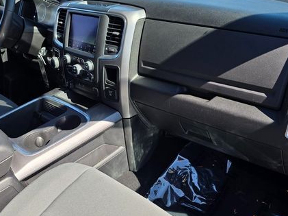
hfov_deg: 52.5
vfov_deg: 40.6
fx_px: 291
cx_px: 127
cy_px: 101
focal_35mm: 35
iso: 80
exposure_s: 1/1350
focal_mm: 6.3
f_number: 1.7
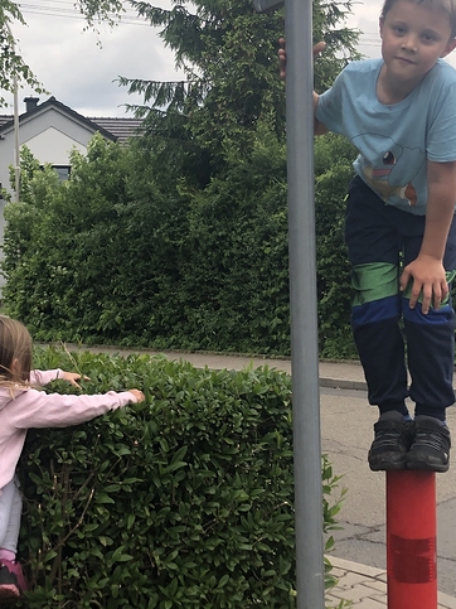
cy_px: 243
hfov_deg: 25.2
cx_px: 207
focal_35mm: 58
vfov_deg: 33.1
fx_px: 1019
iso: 20
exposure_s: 1/209
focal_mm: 3.99
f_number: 1.8
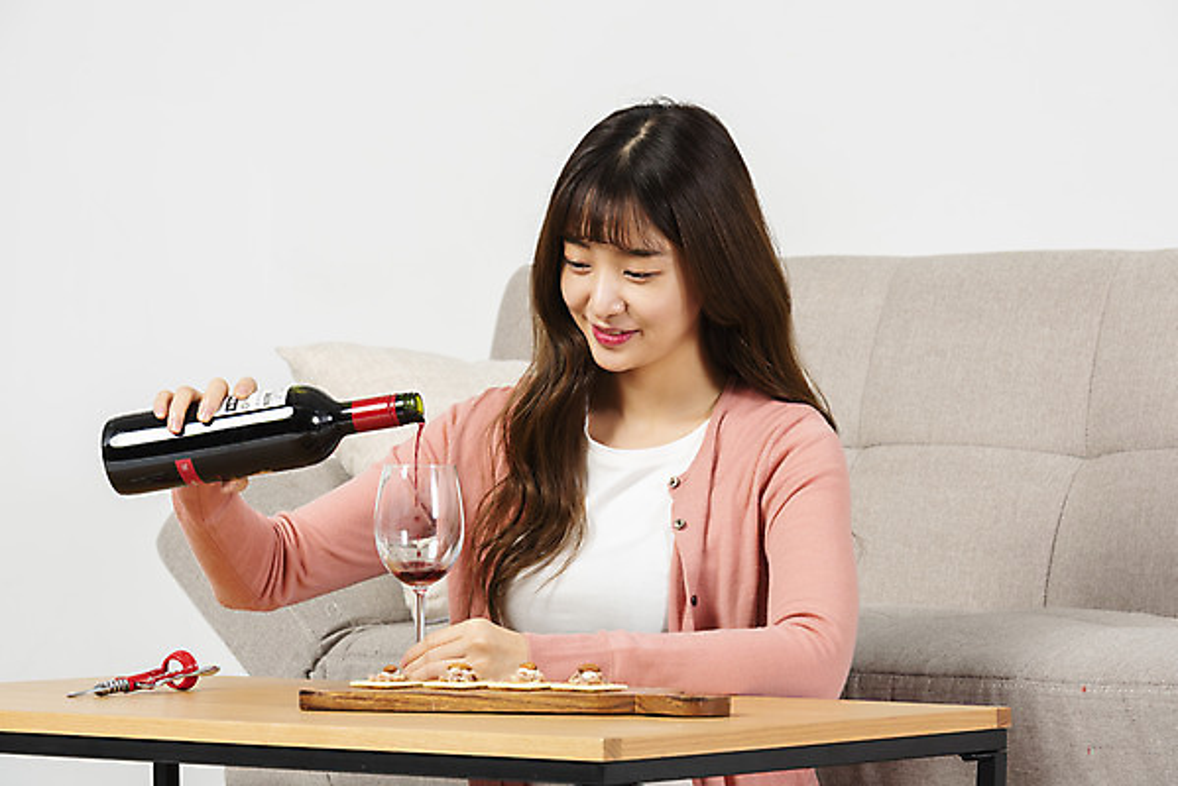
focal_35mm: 155
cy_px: 393
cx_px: 589
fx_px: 5074
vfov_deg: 8.9
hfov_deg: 13.2
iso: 100
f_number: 11
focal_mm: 155
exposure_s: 1/125
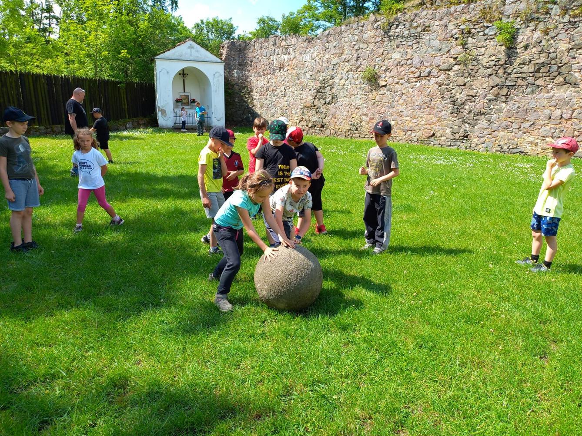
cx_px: 291
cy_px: 218
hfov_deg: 69.4
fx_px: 420
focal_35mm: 25
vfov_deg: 54.9
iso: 50
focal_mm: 4.65
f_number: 1.8
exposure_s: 1/429
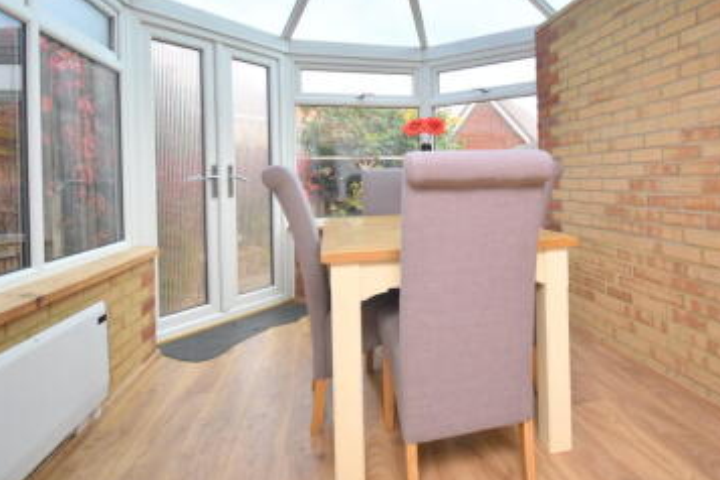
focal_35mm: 20
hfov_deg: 82.9
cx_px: 436
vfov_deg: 61.1
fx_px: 400
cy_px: 178
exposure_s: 1/200
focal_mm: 10
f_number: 5
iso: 200
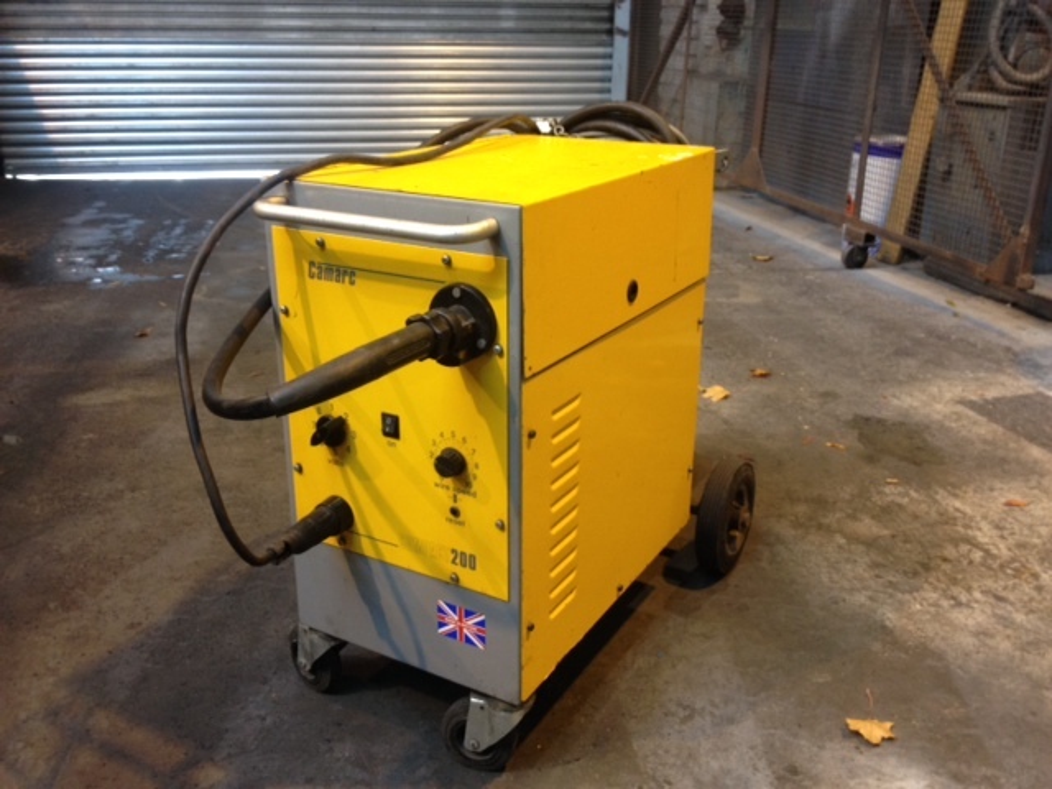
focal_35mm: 35
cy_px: 394
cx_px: 526
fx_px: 1064
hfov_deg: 52.6
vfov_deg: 40.7
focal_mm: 4.28
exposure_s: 1/20
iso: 100
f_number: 2.4
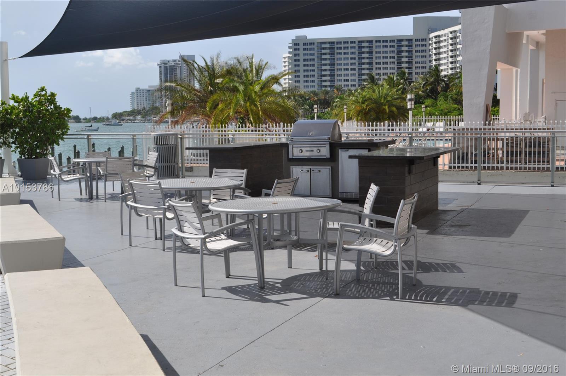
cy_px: 188
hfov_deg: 41.2
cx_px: 283
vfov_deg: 28.0
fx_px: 754
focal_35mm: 48
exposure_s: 1/400
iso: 200
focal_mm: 32
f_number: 10
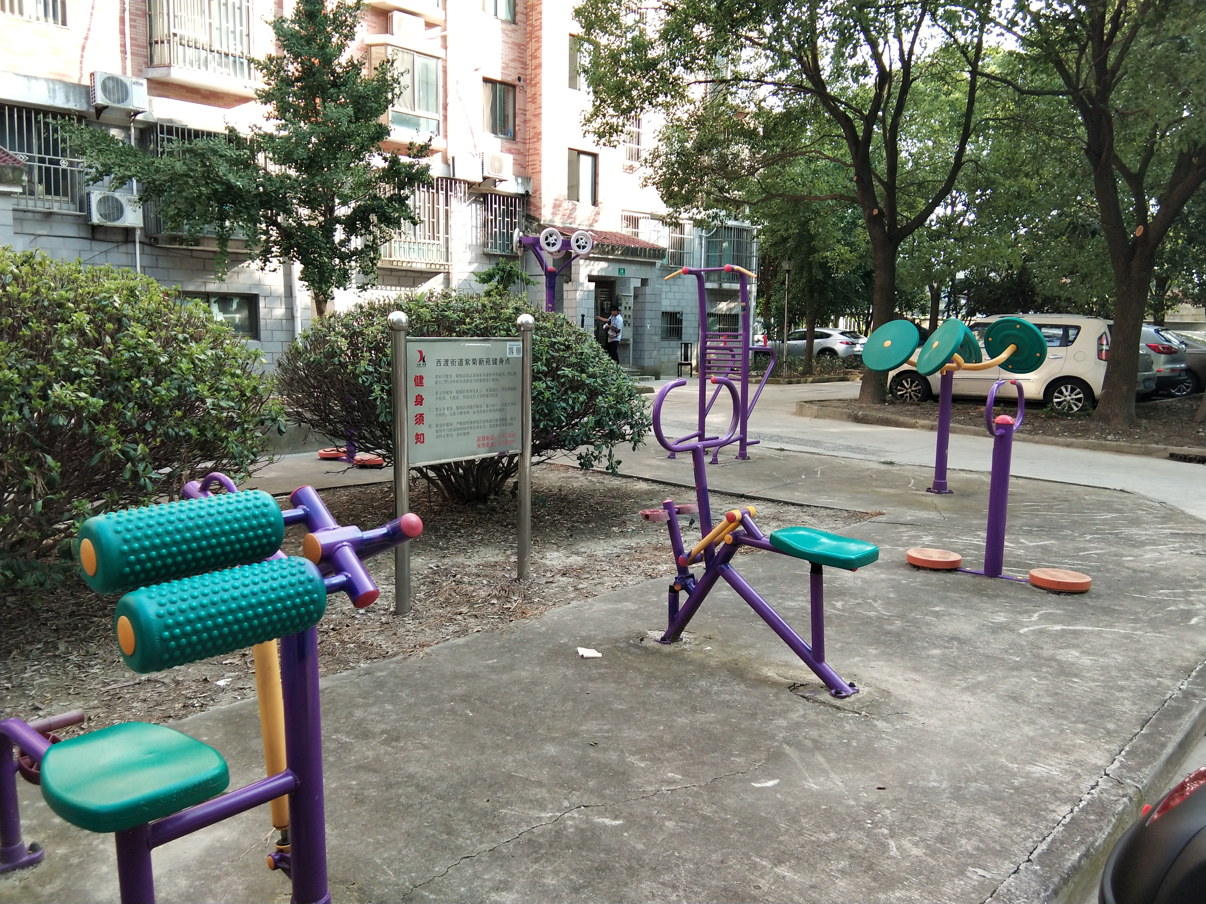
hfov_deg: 58.4
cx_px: 603
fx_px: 1080
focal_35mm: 31
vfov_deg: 45.4
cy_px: 452
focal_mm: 3.69
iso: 50
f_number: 2.2
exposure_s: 1/136
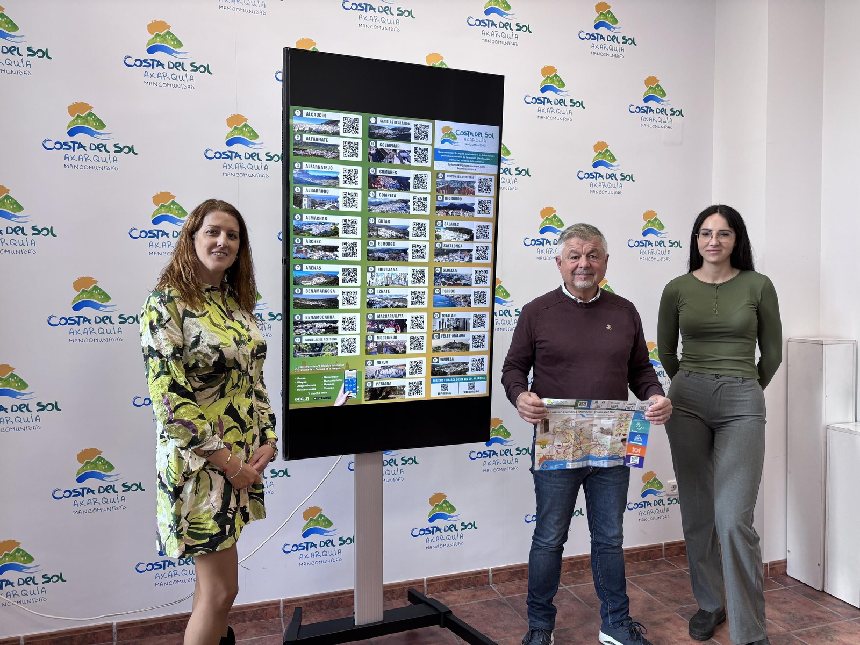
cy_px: 322
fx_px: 646
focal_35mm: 26
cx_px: 430
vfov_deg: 53.1
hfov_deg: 67.3
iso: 80
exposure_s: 1/100
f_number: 1.6
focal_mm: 5.96
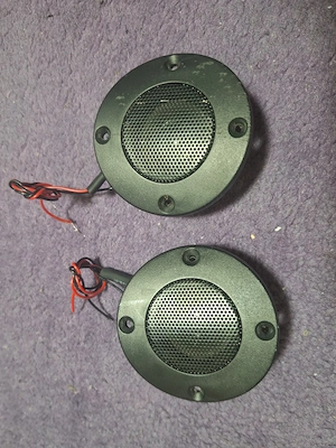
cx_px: 168
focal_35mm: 23
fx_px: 298
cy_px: 224
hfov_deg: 58.9
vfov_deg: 73.9
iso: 500
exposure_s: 1/20
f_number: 1.8
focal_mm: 5.54
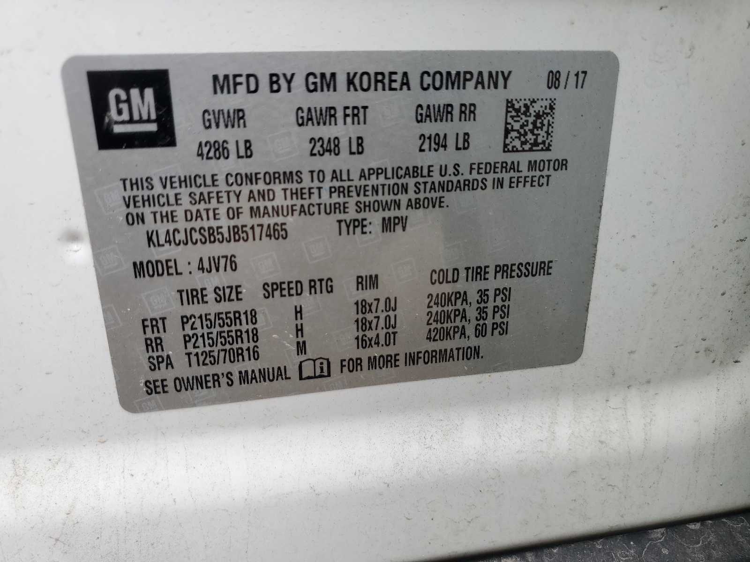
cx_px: 375
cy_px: 281
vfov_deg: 53.1
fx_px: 563
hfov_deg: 67.3
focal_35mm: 26
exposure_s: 1/455
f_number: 1.5
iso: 50
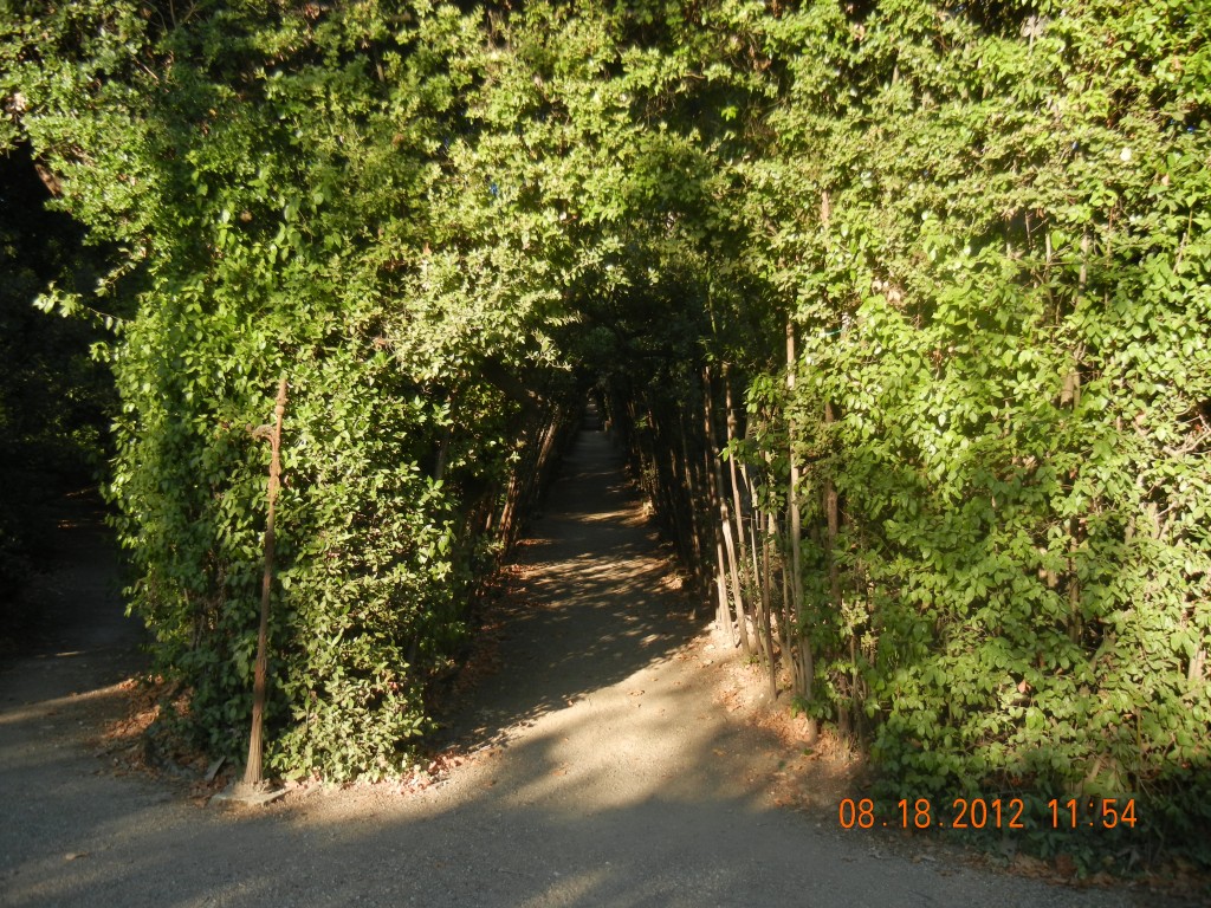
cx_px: 606
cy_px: 454
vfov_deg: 46.8
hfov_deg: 60.0
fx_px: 1050
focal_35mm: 30
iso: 160
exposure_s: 1/270
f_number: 3.5
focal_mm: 5.4
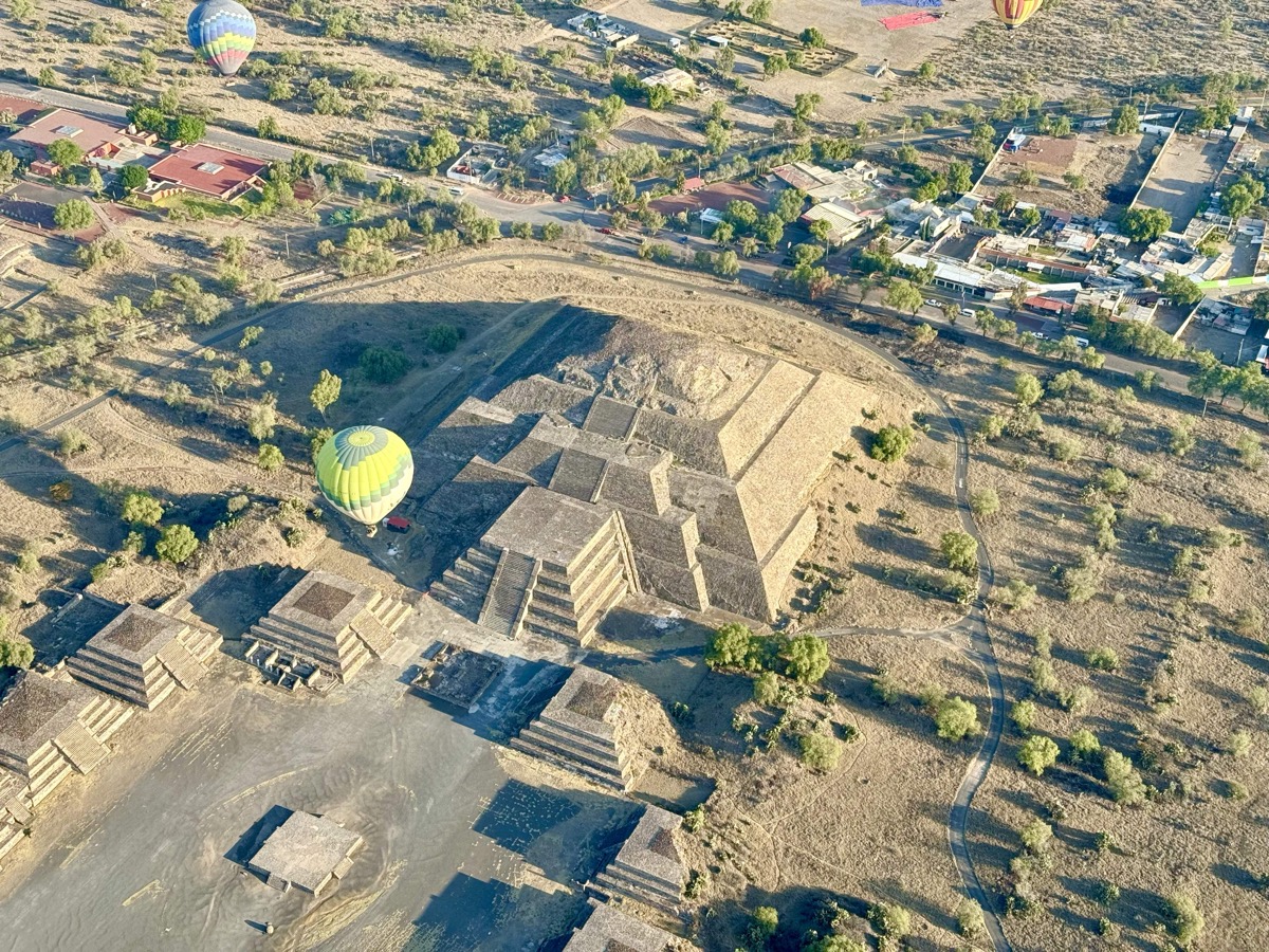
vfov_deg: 30.3
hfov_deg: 39.7
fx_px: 1760
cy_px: 476
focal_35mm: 48
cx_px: 634
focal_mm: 6.86
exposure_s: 1/1152
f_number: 1.78
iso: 64
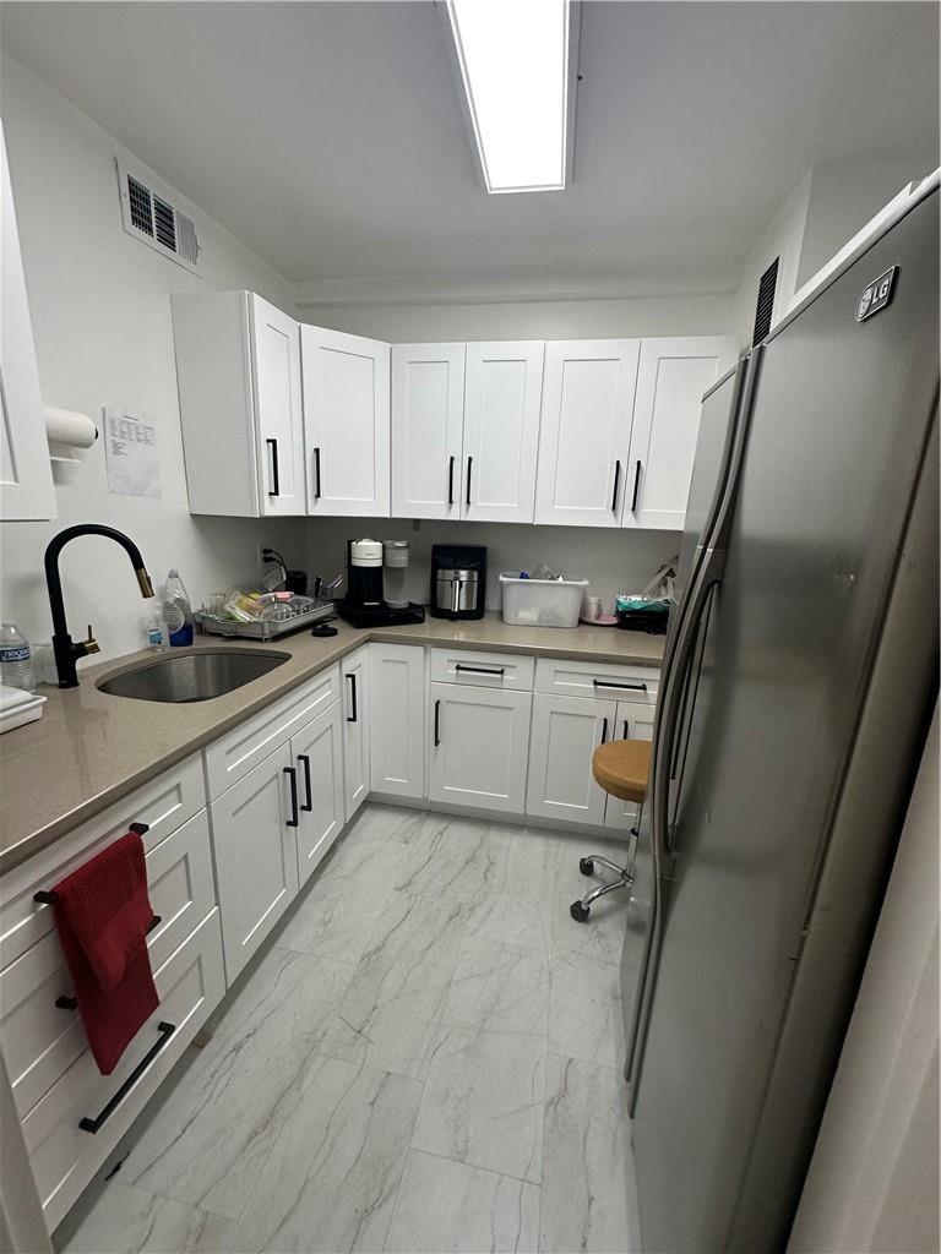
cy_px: 627
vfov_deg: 102.1
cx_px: 470
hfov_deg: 85.7
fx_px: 507
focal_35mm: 14
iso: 160
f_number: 2.2
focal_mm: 2.22
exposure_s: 1/120
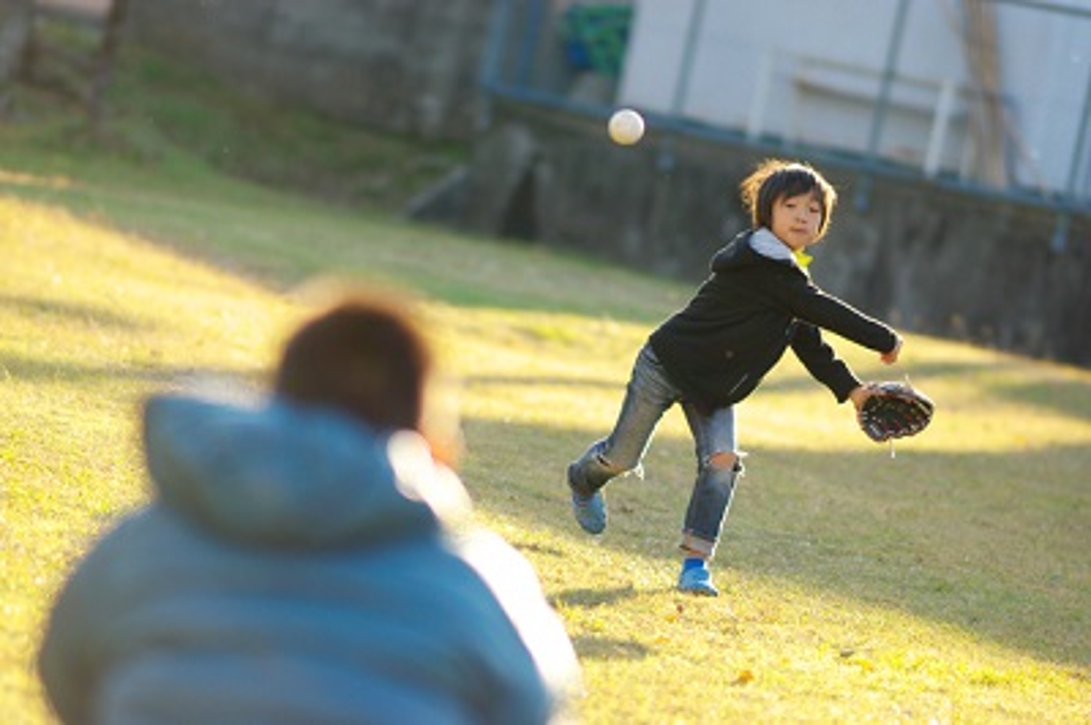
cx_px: 546
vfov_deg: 6.8
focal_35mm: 202
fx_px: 6132
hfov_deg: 10.2
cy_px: 362
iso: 100
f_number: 1.8
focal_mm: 135
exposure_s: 1/1000
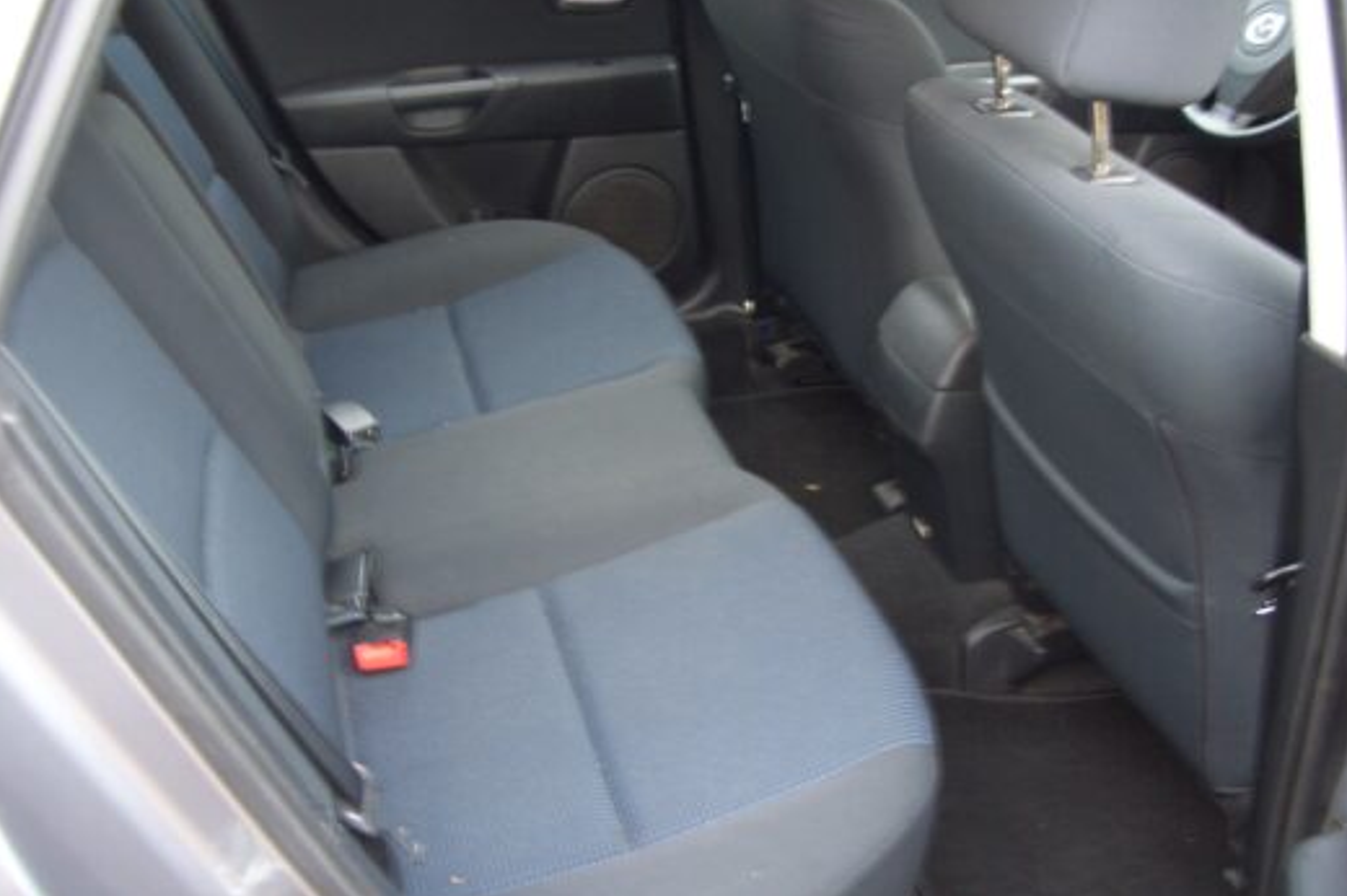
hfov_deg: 51.9
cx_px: 677
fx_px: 1383
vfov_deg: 35.9
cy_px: 403
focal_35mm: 37
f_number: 2.6
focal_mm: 5.8
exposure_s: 1/8
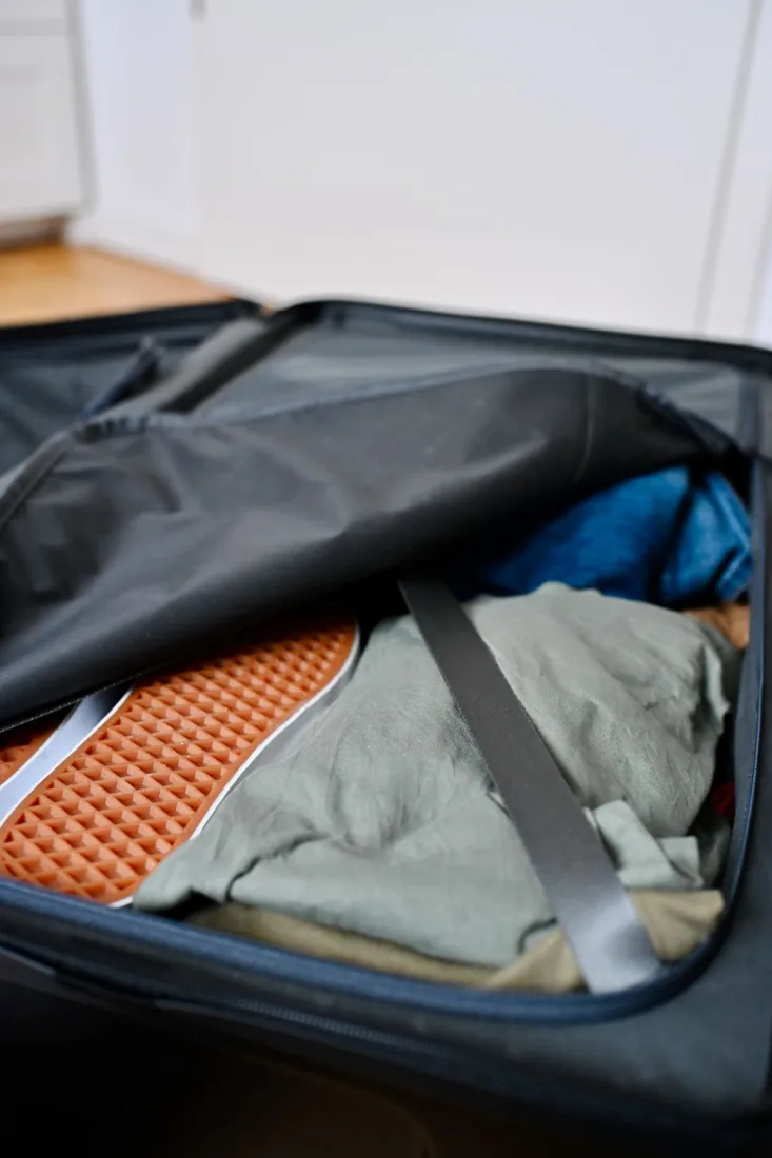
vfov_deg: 54.4
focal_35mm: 35
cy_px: 579
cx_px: 386
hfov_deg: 37.8
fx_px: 1126
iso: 2800
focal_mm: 35
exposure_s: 1/125
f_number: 2.8
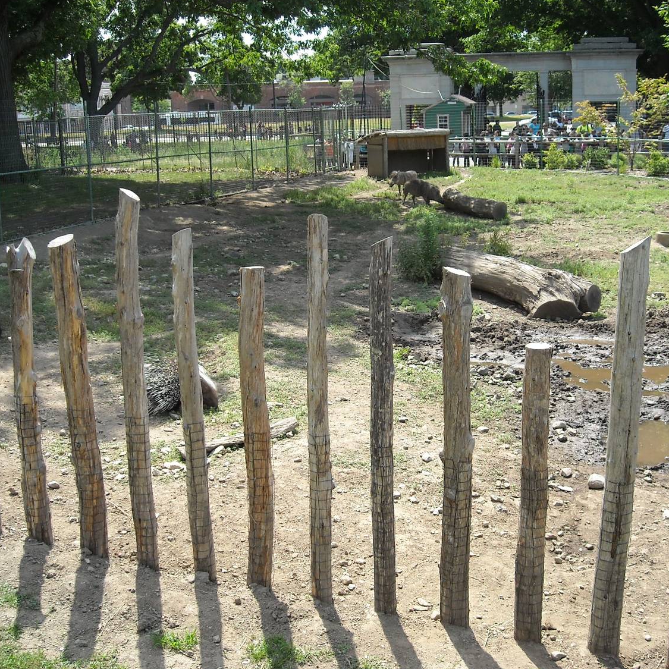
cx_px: 341
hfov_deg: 38.3
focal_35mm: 44
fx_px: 962
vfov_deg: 38.3
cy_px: 321
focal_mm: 5.7
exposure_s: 1/402
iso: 64
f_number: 2.8
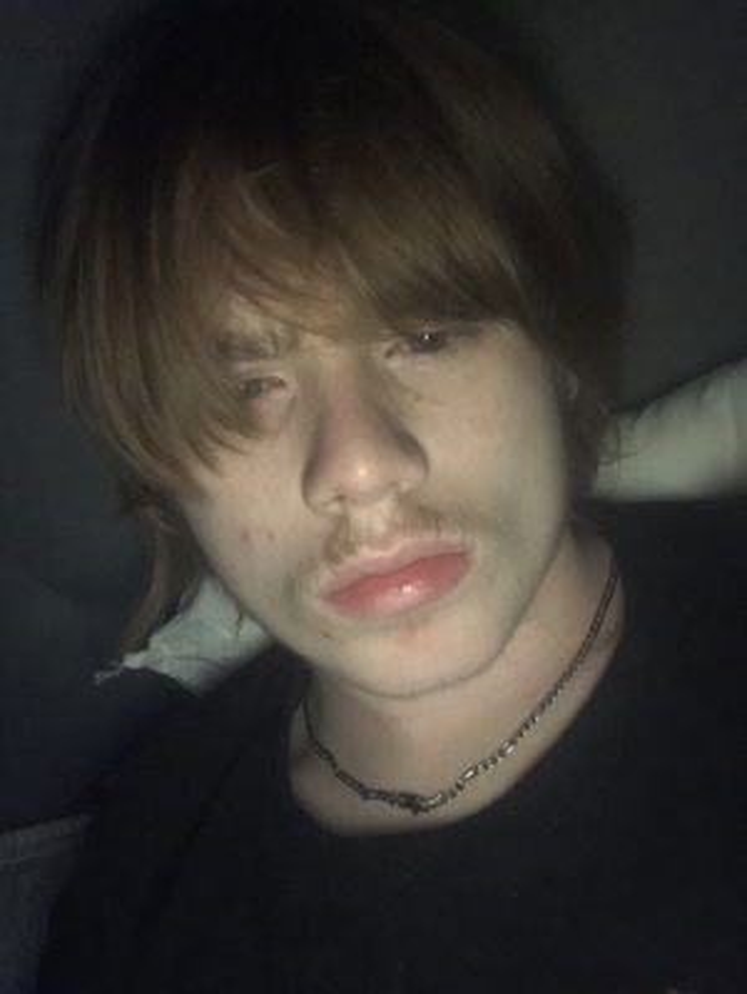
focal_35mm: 32
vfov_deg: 56.8
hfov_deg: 44.2
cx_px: 374
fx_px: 919
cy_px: 497
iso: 640
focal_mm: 2.87
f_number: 2.2
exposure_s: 1/18
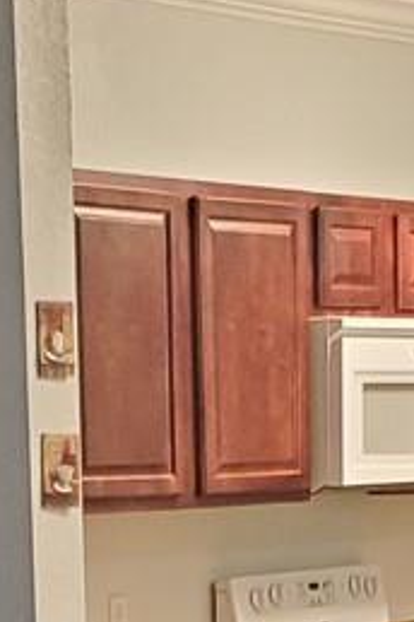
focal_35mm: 168
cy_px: 892
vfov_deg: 11.8
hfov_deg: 8.2
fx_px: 2898
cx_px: 111
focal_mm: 4.3
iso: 250
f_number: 1.5
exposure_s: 1/39
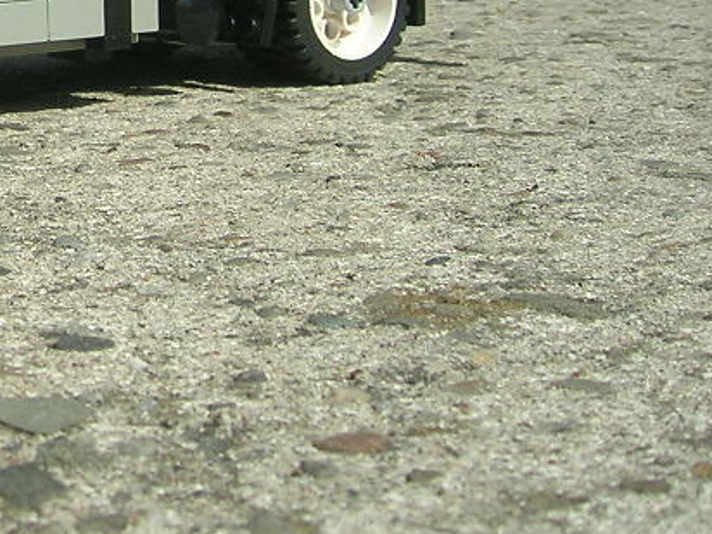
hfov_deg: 21.0
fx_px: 1789
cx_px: -138
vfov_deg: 16.2
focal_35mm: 87
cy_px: -123
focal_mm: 5.4
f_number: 4.8
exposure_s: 1/653
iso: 50
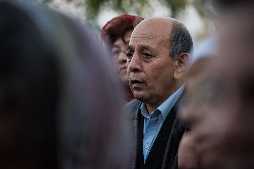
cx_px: 127
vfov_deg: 5.5
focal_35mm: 250
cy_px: 84
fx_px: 1765
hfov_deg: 8.2
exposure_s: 1/60
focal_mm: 250
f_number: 5.6
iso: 1250
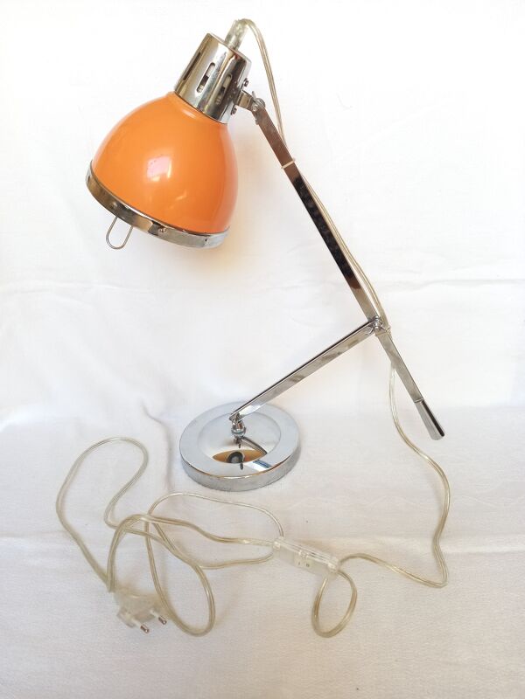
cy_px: 350
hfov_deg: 54.9
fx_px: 506
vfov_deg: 69.4
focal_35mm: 25
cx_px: 262
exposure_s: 1/50
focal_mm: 4.6
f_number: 2
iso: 125
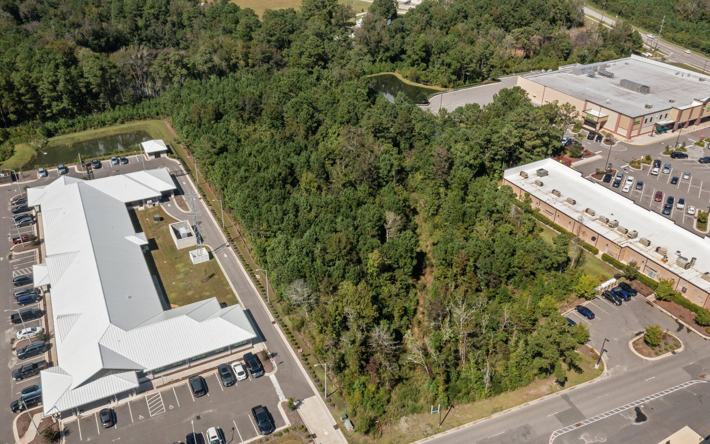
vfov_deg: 43.1
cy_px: 231
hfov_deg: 64.6
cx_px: 360
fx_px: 561
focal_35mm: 29
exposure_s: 1/200
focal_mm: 10.26
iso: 100
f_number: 9
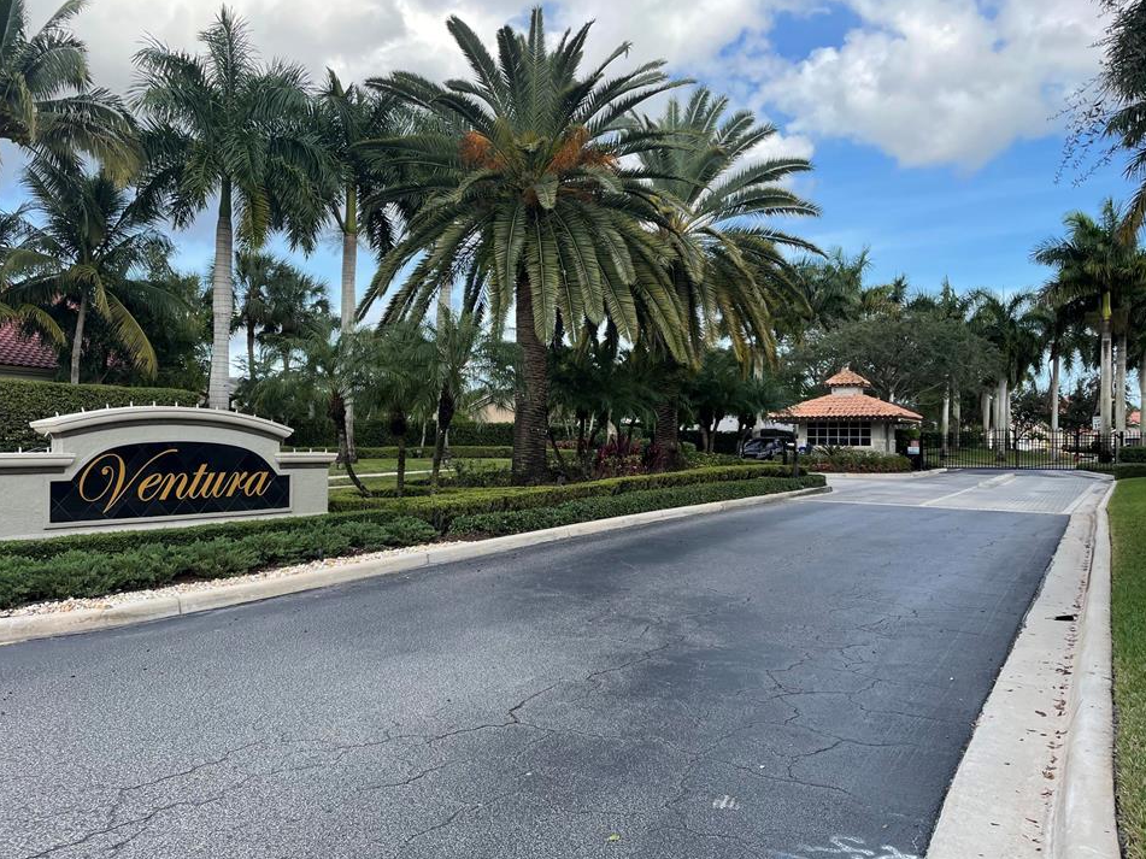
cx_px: 534
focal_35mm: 28
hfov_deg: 63.4
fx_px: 927
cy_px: 439
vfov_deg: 49.7
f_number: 1.6
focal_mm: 4.2
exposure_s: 1/1033
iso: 32
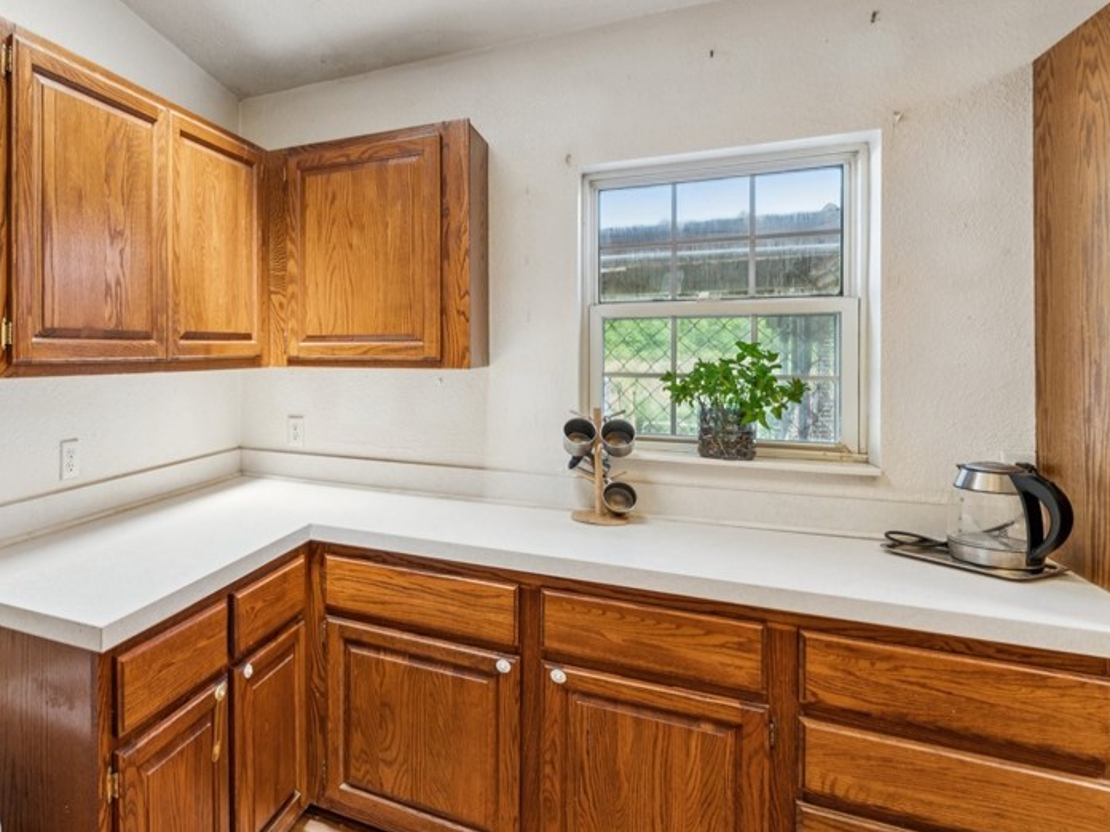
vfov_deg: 63.0
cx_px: 254
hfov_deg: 72.5
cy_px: 342
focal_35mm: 21
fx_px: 673
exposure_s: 1/60
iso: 640
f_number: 5.6
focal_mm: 14
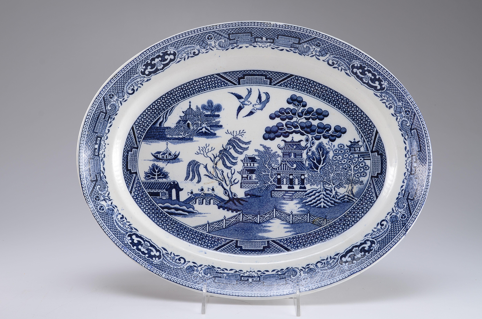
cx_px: 241
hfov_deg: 39.0
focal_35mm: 51
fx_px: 681
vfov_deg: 26.4
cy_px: 160
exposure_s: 1/80
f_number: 9
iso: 100
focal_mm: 34
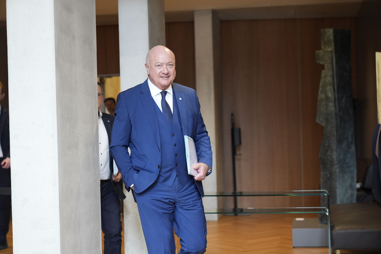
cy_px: 127
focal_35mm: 70
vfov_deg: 19.5
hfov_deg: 28.8
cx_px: 190
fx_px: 741
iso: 3200
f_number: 2.8
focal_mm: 70
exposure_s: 1/400
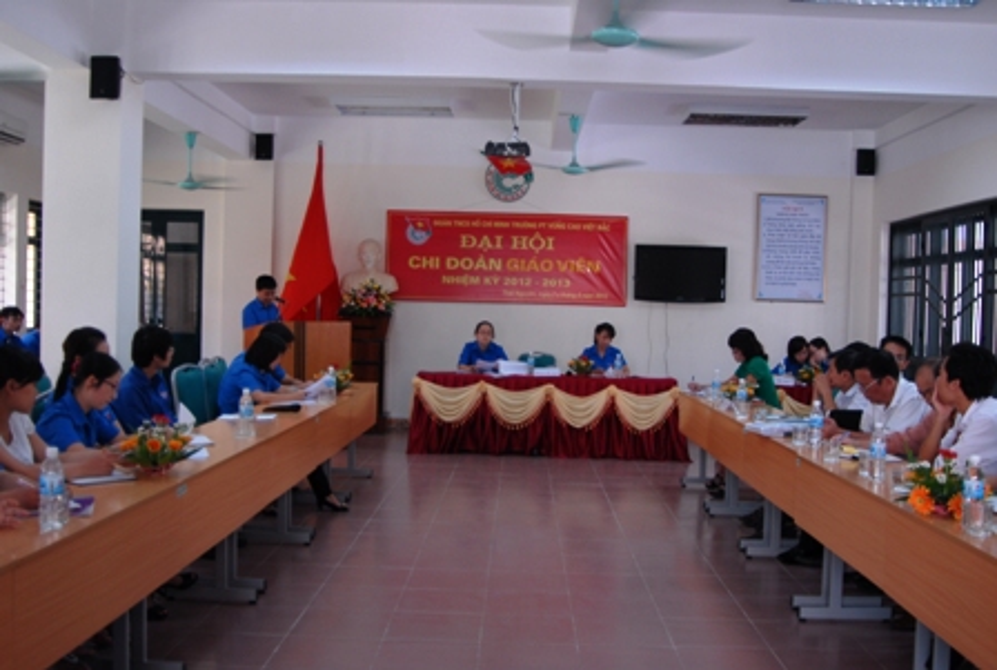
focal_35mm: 36
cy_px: 335
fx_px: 999
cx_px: 498
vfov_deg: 37.1
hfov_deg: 53.0
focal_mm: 24
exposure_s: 1/40
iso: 200
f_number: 3.5
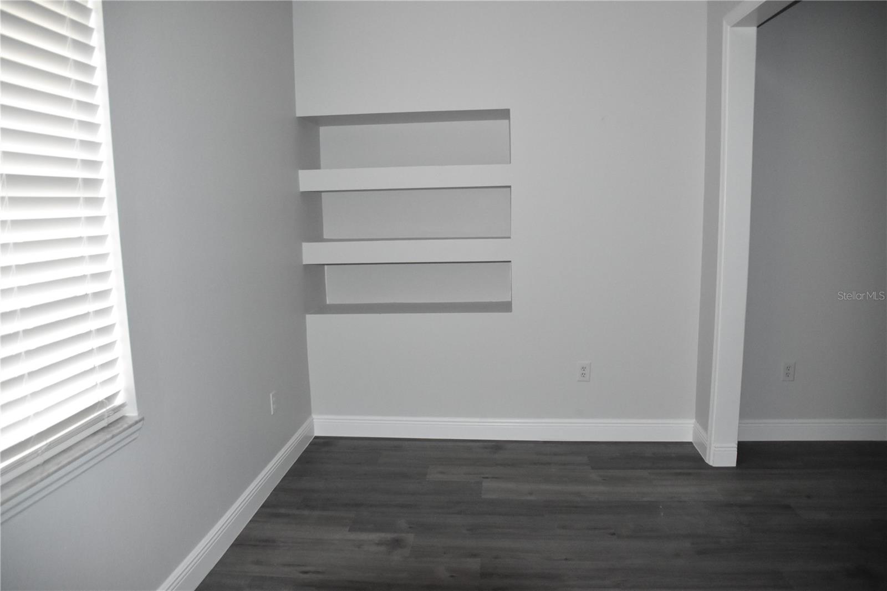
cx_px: 444
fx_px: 591
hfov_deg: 73.8
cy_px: 296
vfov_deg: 53.1
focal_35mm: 24
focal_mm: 16
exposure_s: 1/60
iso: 3200
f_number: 3.5
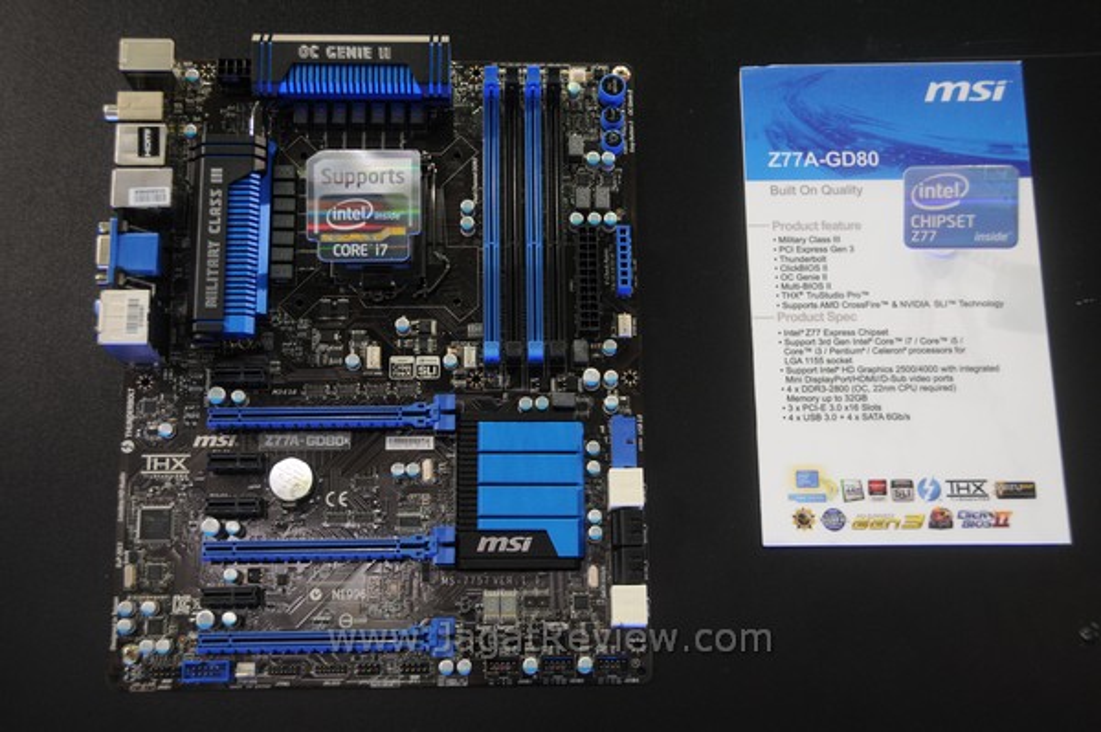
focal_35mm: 44
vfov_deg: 30.8
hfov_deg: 45.0
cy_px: 366
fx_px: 1329
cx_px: 550
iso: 800
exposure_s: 1/80
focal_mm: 29
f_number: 4.5
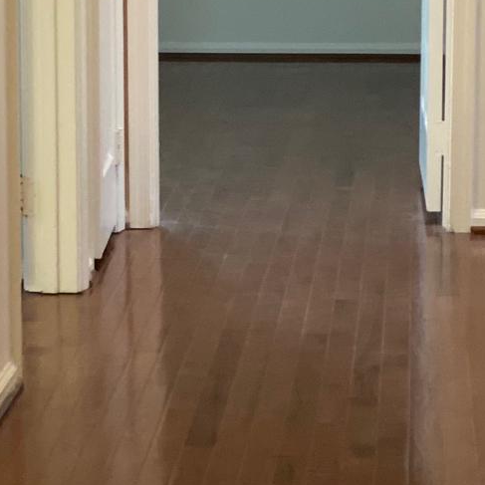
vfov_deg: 12.0
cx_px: 171
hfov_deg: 12.0
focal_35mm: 145
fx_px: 2298
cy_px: 193
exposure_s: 1/40
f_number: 2
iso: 320
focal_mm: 6
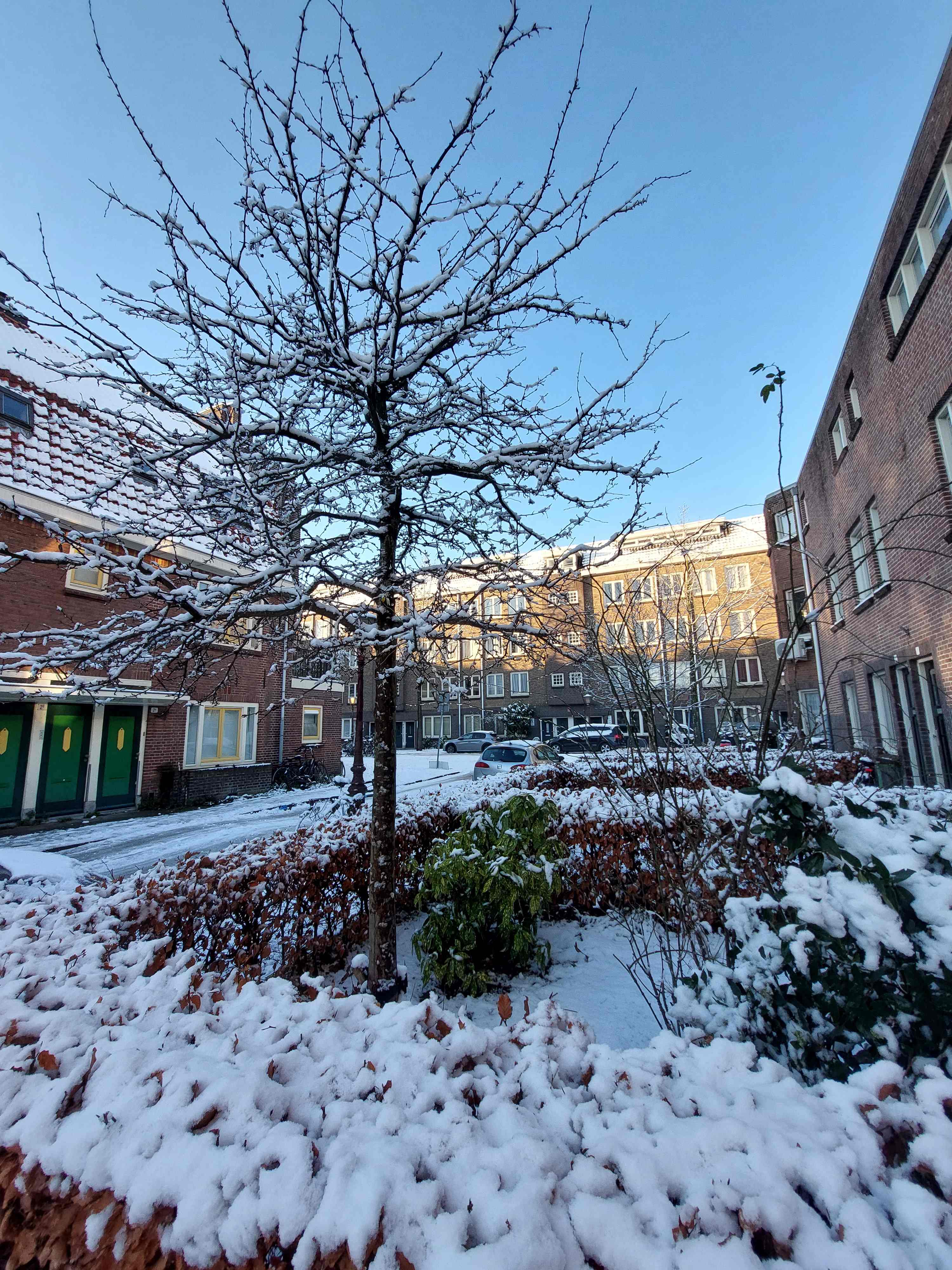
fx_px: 477
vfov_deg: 106.2
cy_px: 635
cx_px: 476
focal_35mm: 13
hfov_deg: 89.9
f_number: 2.2
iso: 50
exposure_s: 1/311
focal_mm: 1.74
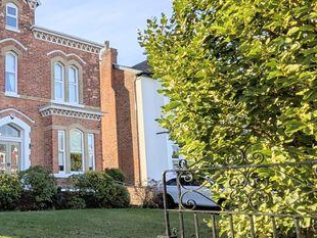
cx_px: -11
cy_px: 143
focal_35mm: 31
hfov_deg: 46.9
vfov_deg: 45.3
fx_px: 284
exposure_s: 1/2924
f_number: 1.7
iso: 46
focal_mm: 2.02
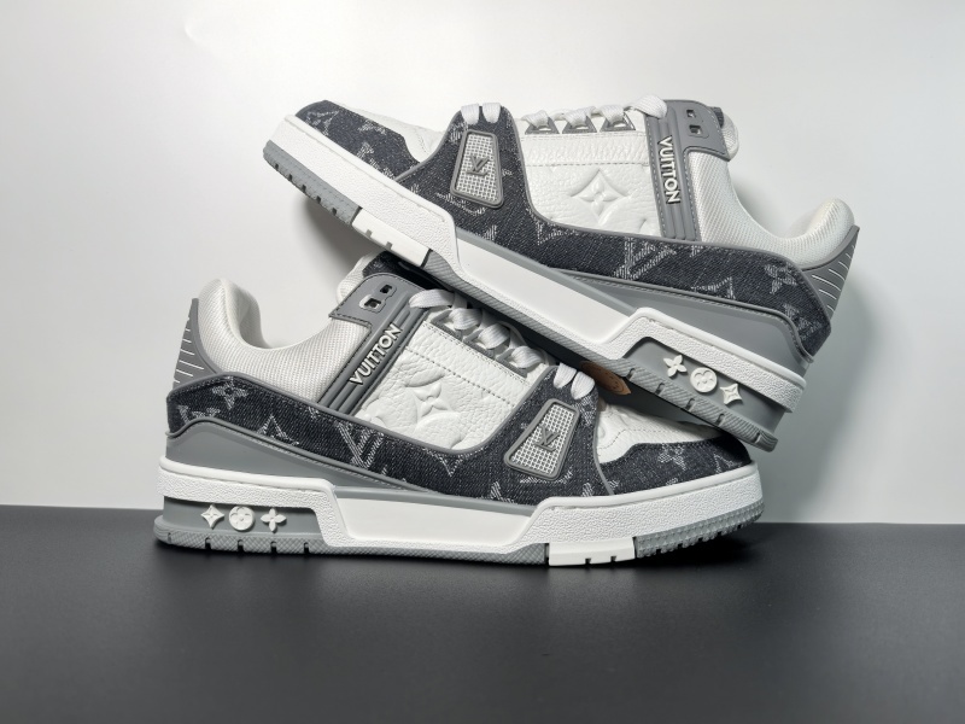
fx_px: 753
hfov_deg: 65.3
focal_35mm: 27
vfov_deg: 51.4
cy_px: 362
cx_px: 482
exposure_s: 1/436
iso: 50
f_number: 2
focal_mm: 6.98
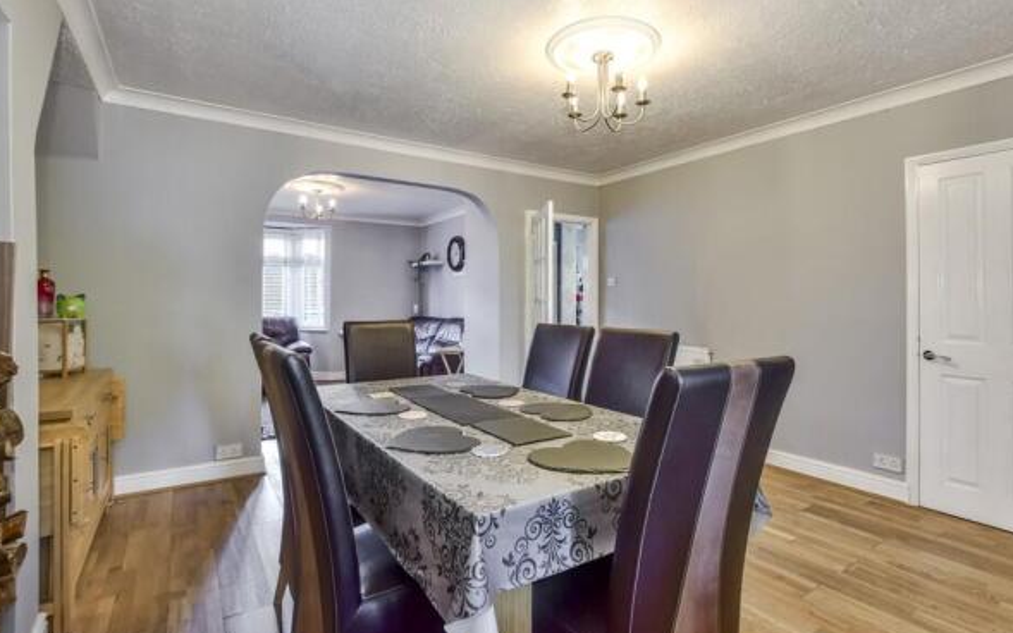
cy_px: 292
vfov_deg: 67.9
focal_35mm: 17
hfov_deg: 94.4
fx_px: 469
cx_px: 510
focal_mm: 10
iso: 640
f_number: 8
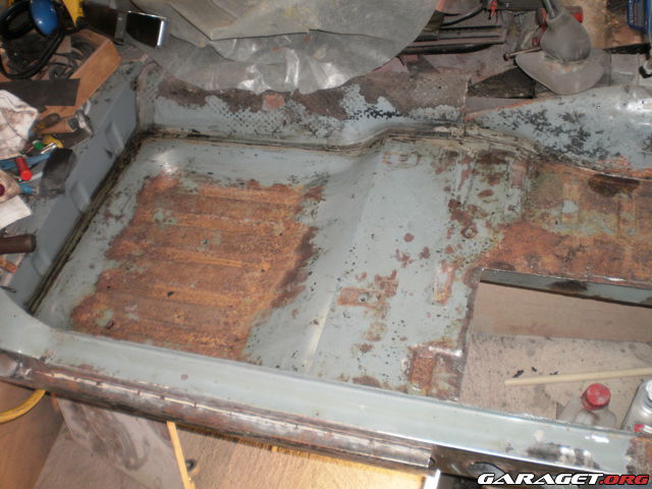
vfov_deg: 39.7
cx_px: 326
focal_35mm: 36
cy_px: 244
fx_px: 678
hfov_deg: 51.4
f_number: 3.1
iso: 125
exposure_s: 1/30
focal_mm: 6.3
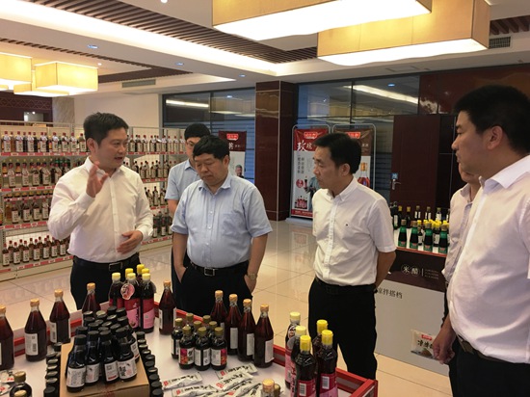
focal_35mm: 29
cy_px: 198
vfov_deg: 48.2
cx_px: 265
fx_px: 444
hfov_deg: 61.7
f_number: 2.2
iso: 40
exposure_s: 1/17
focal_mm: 4.15
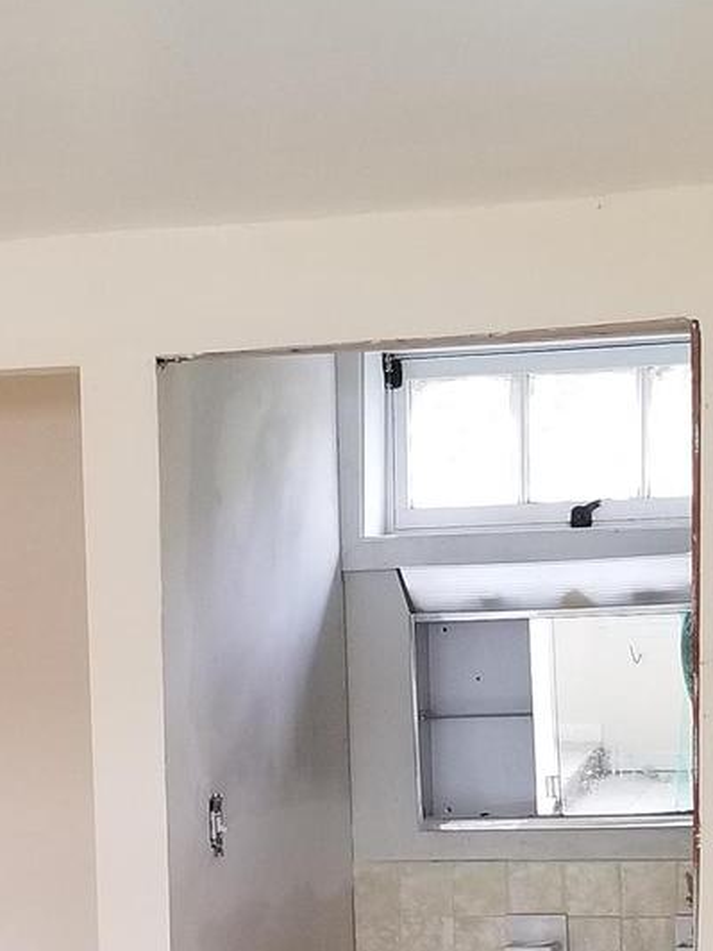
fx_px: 2060
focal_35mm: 75
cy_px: 1067
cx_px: 284
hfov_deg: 19.6
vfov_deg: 24.2
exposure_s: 1/50
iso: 125
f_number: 1.7
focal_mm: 4.25
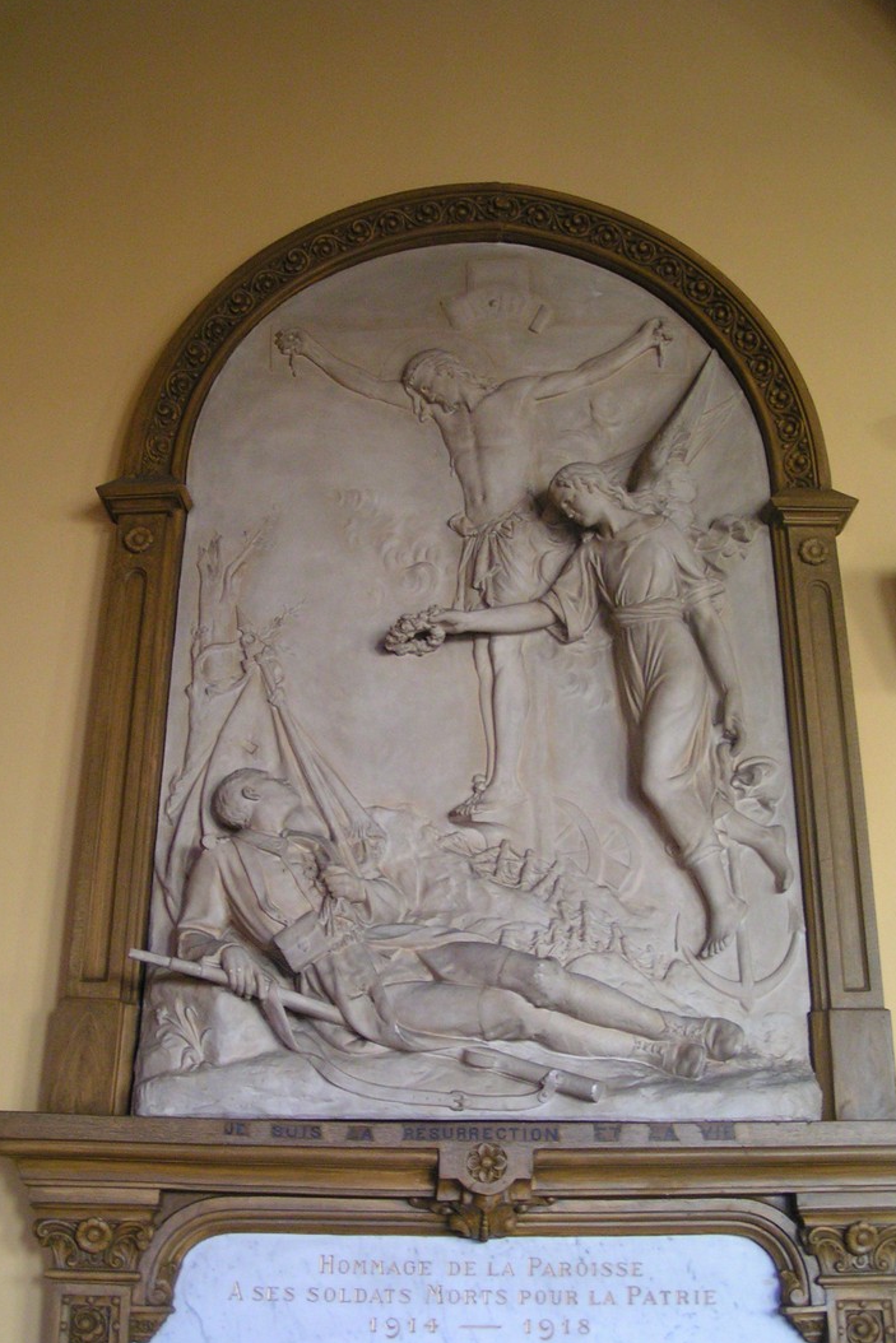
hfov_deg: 33.4
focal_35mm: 40
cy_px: 671
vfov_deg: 48.5
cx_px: 477
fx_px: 1493
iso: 200
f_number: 2.8
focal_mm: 5.8
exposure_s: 1/10
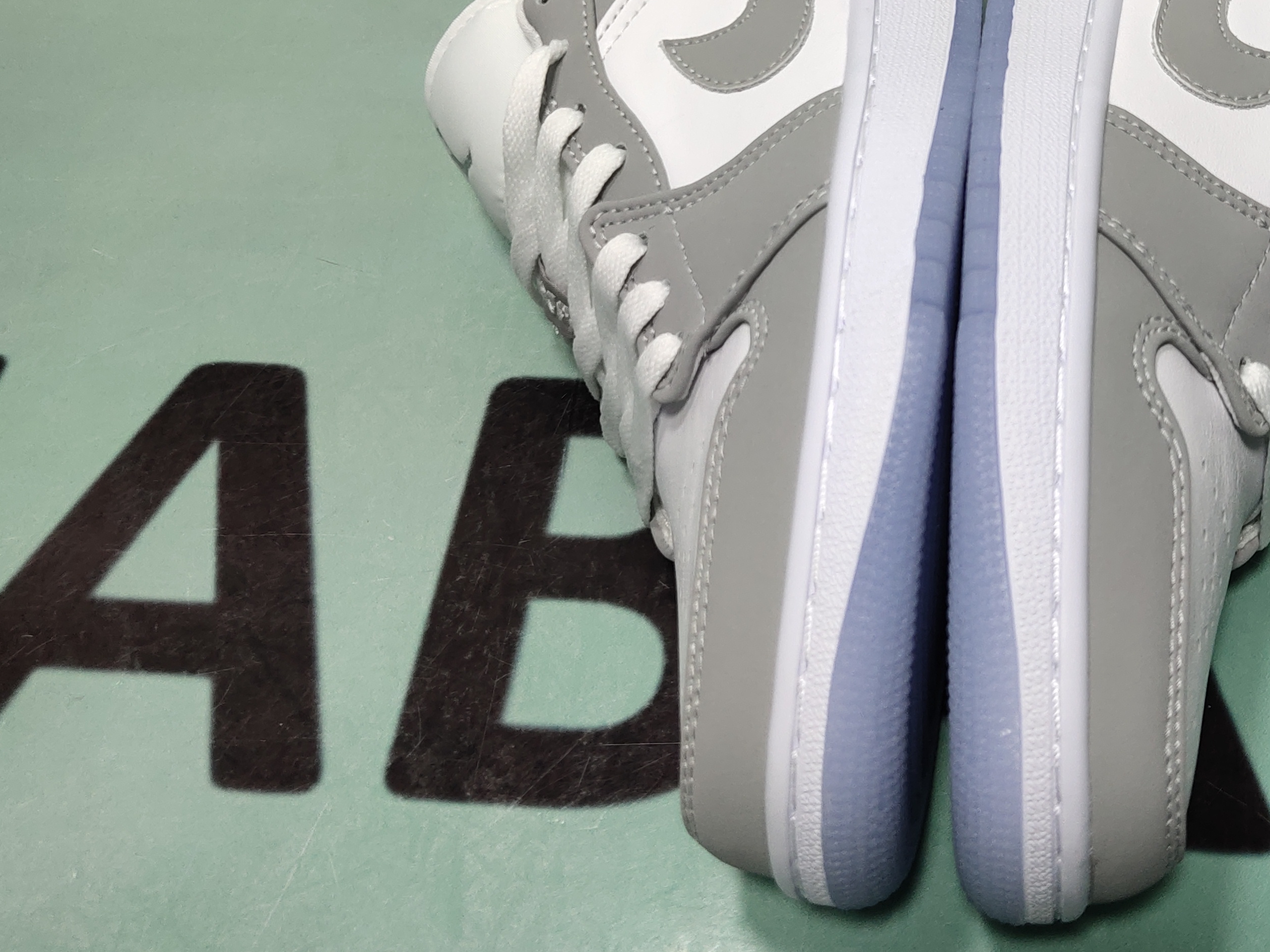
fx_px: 1761
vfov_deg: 30.0
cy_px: 304
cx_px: 900
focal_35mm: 48
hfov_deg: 38.9
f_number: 1.79
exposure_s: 1/100
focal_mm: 4.35
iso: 62
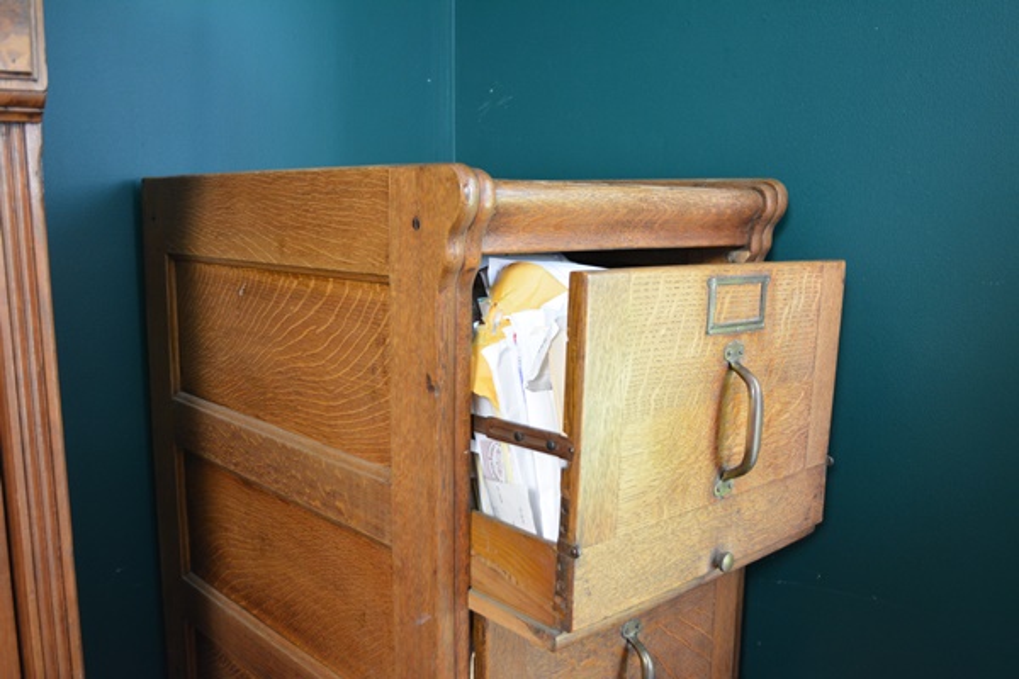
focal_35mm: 33
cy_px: 340
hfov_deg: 57.2
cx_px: 510
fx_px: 934
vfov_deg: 40.0
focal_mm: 22
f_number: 3.8
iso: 1100
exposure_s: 1/30
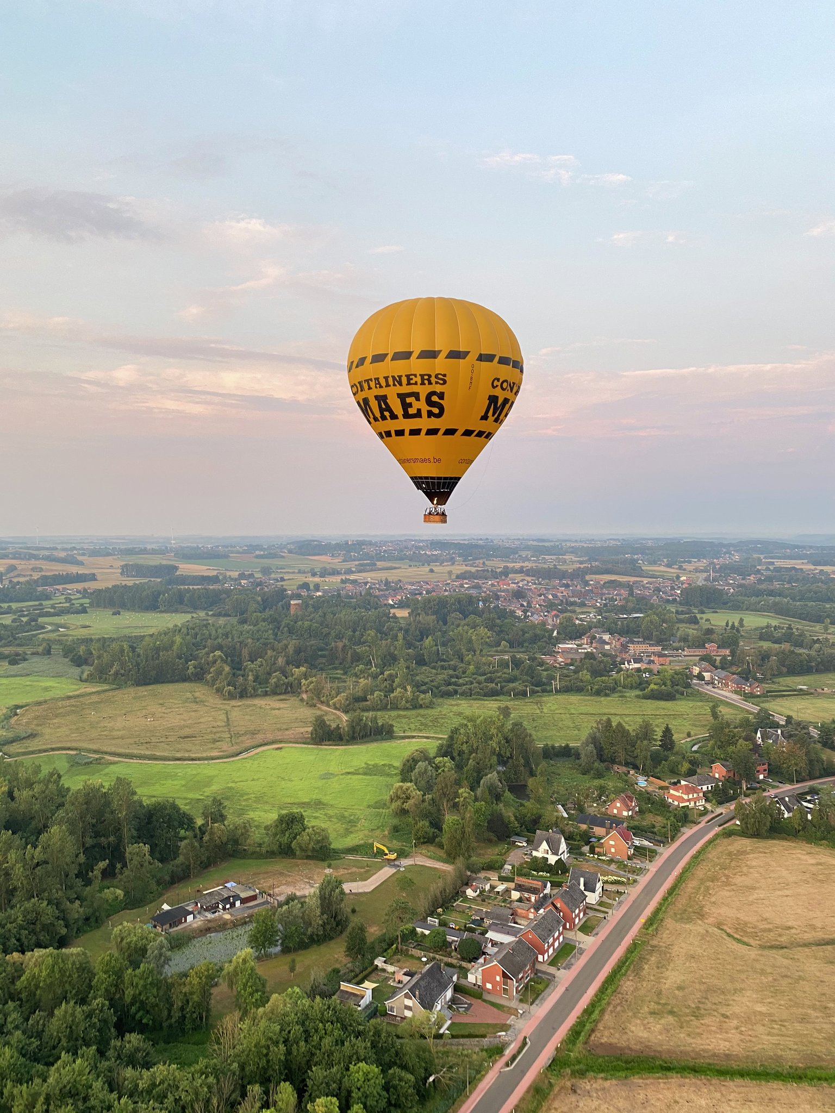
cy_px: 556
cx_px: 418
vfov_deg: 67.3
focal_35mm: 26
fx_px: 836
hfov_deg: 53.1
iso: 125
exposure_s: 1/78
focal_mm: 4.25
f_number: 1.8
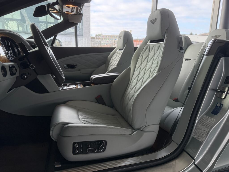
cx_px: 114
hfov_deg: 71.6
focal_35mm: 24
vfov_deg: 56.8
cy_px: 86
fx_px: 159
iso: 80
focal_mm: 6.76
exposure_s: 1/295
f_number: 1.78
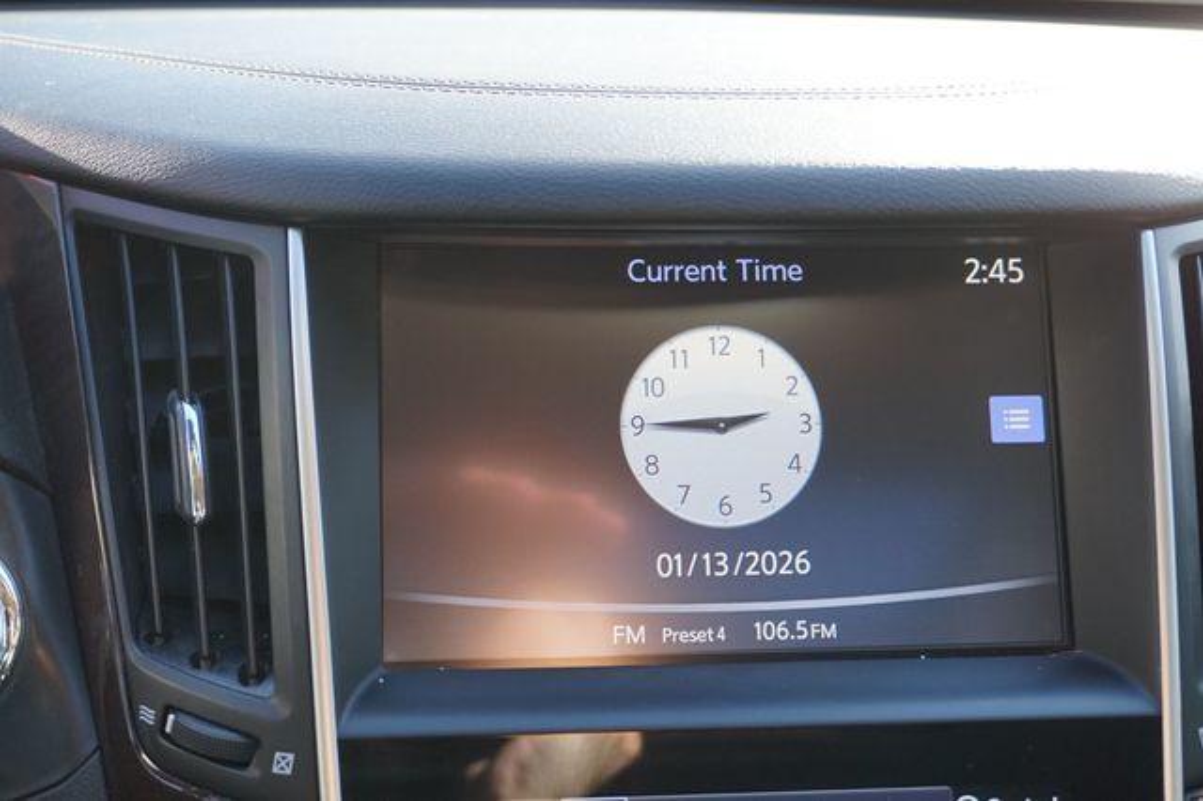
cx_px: 602
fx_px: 1553
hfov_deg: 42.3
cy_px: 400
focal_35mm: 46
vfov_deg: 28.9
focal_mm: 31
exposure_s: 1/60
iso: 250
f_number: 5
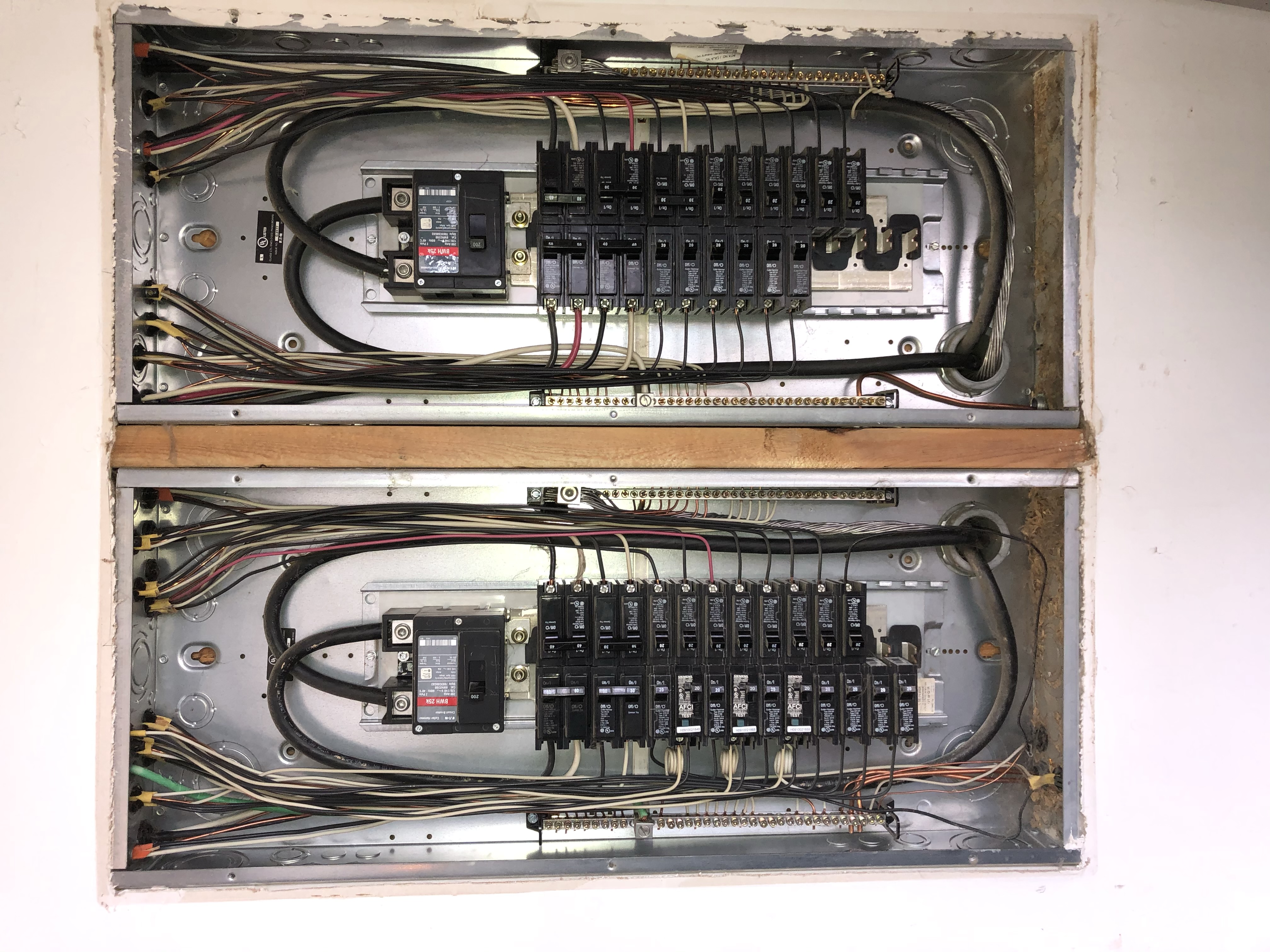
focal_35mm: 28
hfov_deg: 63.4
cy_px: 476
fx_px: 1027
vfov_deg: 49.7
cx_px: 635
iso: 64
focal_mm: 3.99
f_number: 1.8
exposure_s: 1/120
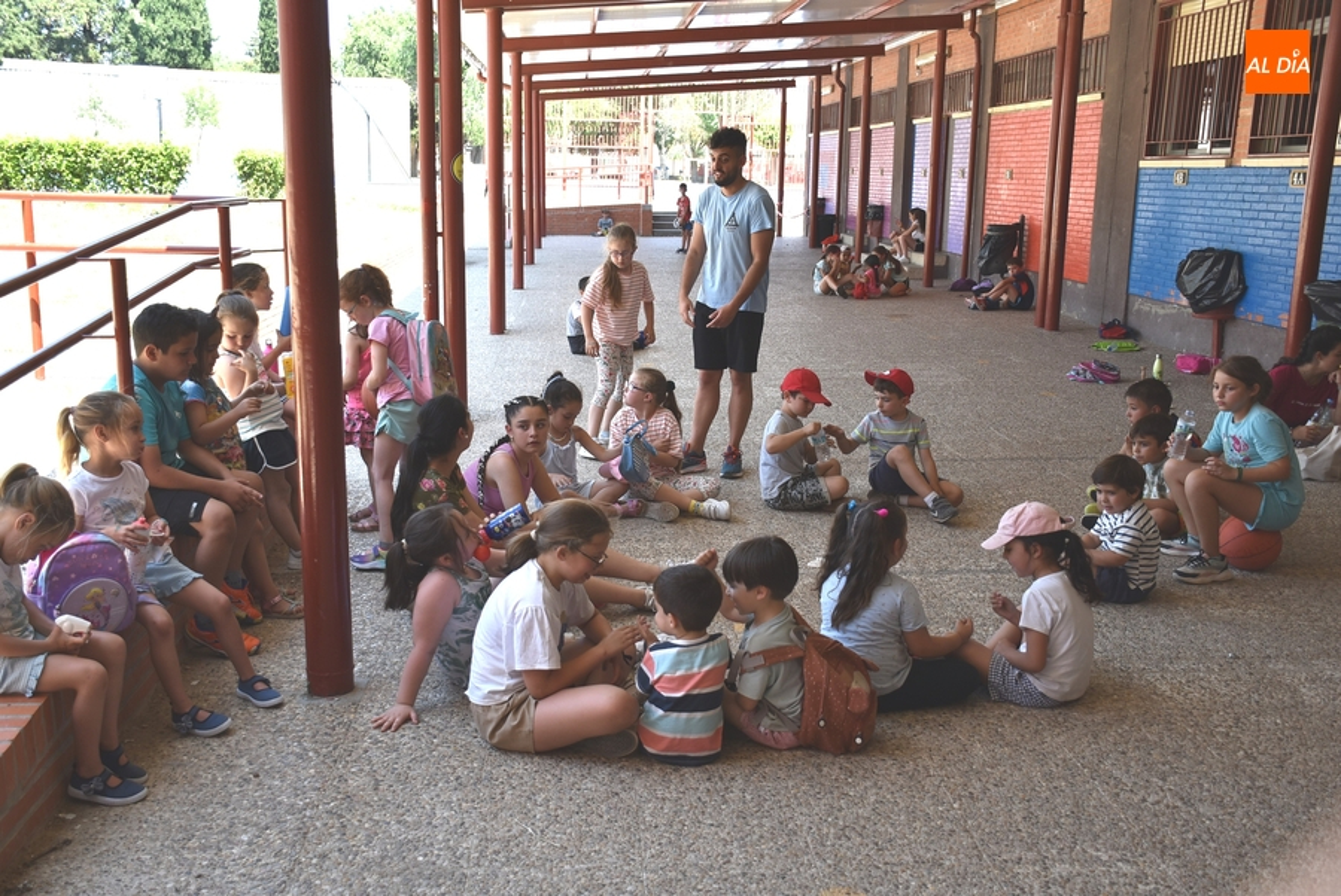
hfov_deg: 53.1
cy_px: 448
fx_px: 1342
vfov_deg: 37.0
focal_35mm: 36
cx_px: 670
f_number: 3.8
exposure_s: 1/160
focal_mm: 24
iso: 100
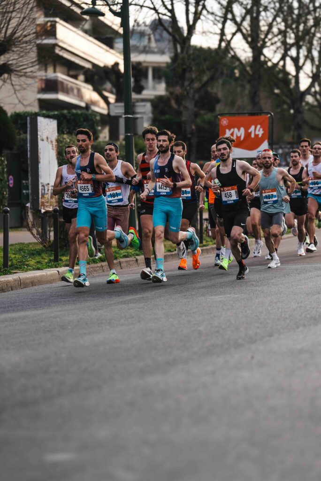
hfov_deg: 11.2
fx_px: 1643
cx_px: 160
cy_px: 240
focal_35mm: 123
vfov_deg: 16.6
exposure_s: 1/1250
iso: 250
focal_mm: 123
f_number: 2.8
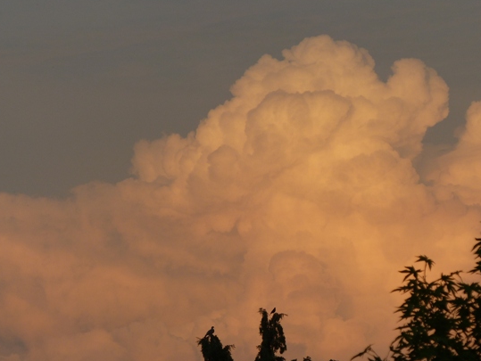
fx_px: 5576
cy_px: 208
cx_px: 244
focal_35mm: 401
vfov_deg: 3.7
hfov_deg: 4.9
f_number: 4
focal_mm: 60.8
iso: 100
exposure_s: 1/400
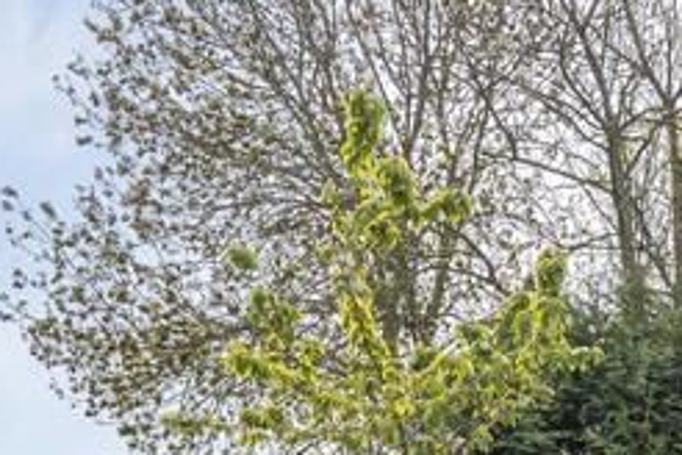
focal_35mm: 50
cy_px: 770
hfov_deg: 33.5
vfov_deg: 20.7
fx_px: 947
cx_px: 782
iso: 320
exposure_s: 1/500
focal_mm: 12
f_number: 9
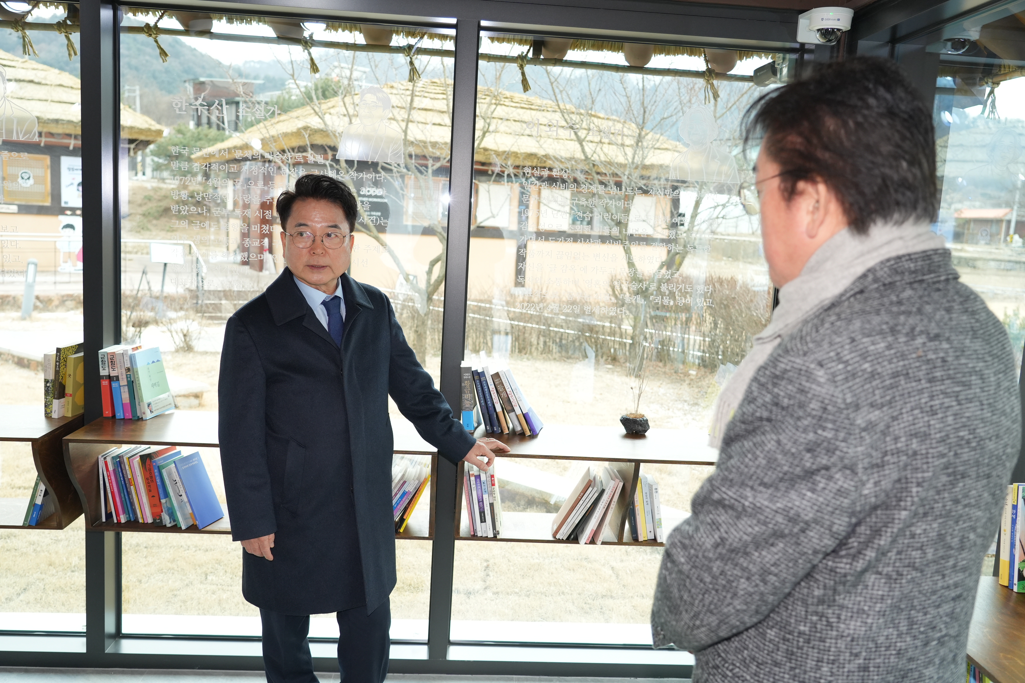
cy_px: 342
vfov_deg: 43.6
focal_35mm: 30
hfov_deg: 61.9
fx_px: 854
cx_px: 512
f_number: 4
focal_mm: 30
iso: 1000
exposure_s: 1/250
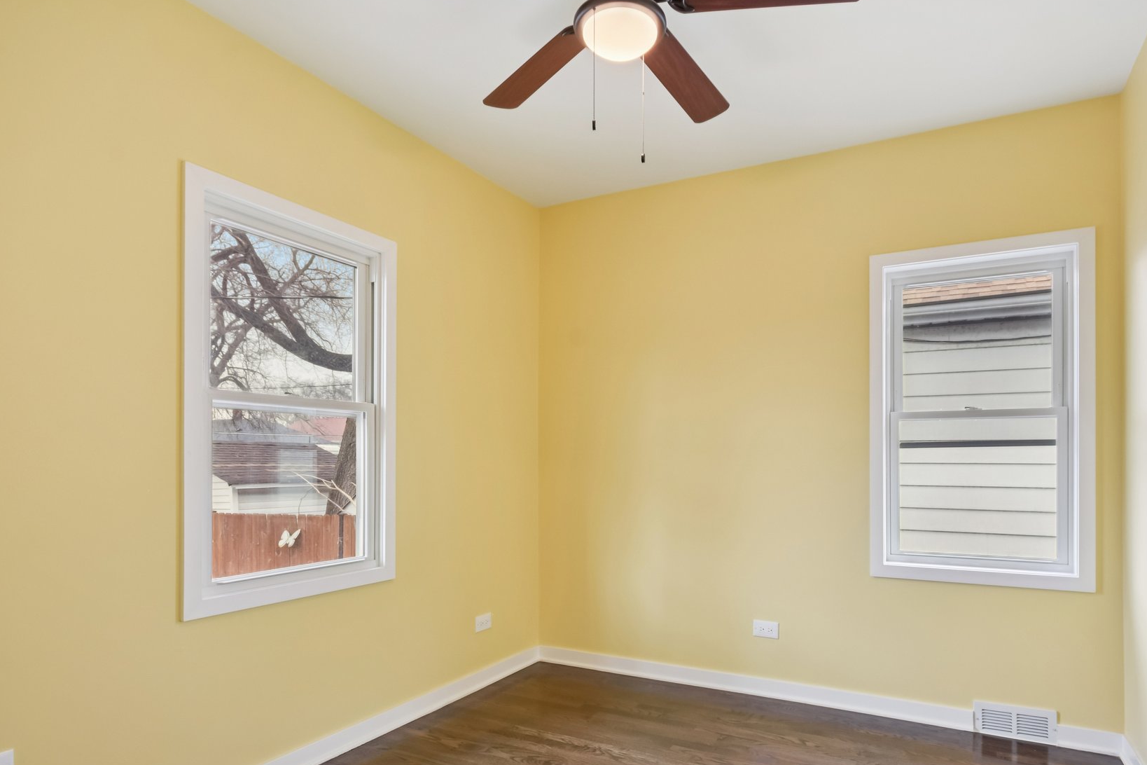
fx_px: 657
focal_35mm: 21
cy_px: 456
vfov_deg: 59.9
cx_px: 634
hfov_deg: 82.0
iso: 400
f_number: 8
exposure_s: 1/40
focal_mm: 11
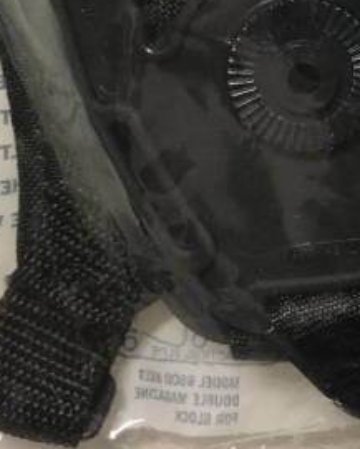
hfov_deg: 17.7
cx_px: 280
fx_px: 1145
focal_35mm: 86
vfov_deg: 20.0
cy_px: -165
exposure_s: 1/100
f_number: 1.8
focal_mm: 3.99
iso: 40
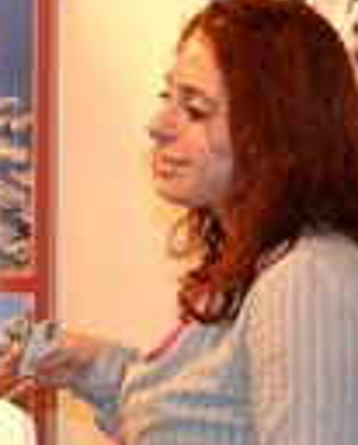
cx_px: -170
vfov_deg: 11.2
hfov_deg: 8.9
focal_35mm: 171
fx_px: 2257
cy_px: 375
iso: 2000
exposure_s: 1/60
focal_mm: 26
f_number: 4.2
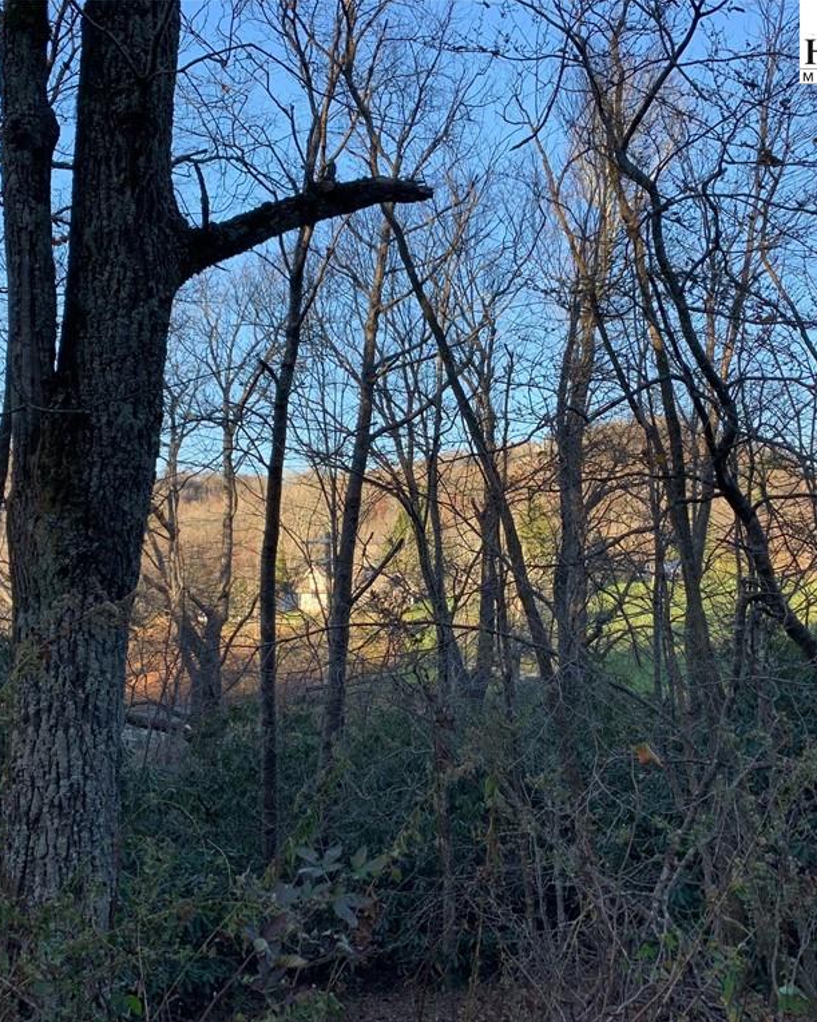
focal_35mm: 34
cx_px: 457
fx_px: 1028
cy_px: 512
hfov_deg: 43.3
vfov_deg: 52.8
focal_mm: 4.25
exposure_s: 1/400
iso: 25
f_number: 1.8
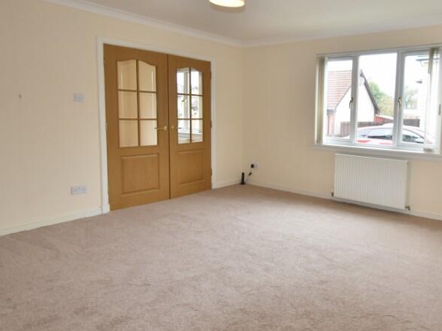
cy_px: 136
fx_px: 319
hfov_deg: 66.5
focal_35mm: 25
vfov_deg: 54.6
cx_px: 313
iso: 320
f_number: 4.5
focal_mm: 10
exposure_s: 1/60
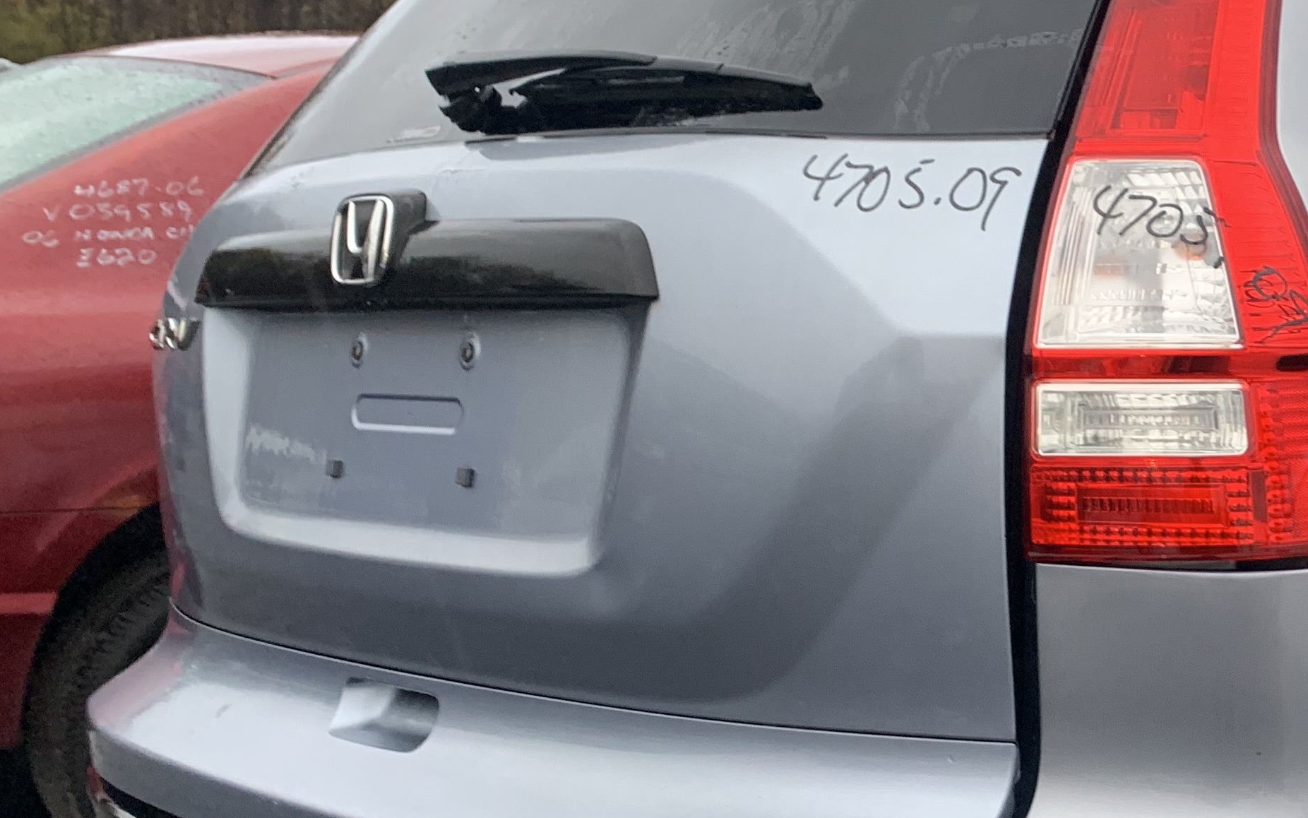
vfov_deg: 21.6
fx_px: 2139
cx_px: 1307
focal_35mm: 60
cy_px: 506
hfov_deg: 31.5
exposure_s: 1/84
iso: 100
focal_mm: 4.25
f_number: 1.8
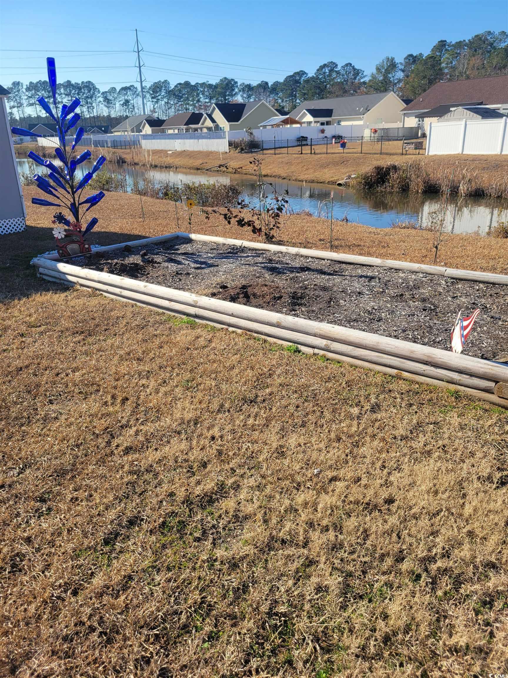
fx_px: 509
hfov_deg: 53.1
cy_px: 339
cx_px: 254
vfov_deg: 67.3
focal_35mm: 26
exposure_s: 1/1936
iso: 40
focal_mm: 5.4
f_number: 1.8
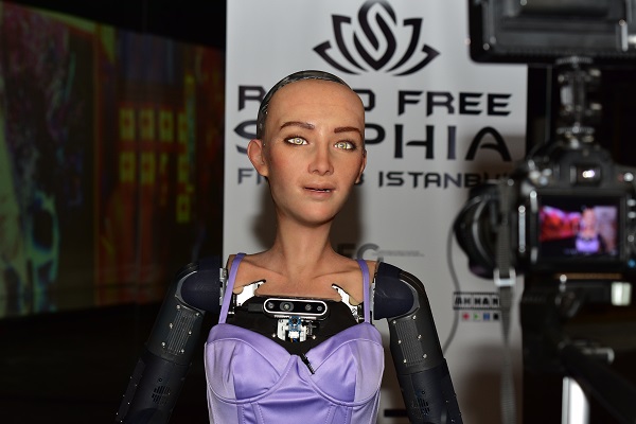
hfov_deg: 19.5
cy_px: 212
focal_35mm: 105
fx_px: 1855
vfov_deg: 13.0
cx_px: 318
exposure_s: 1/60
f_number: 6.3
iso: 500
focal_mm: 70
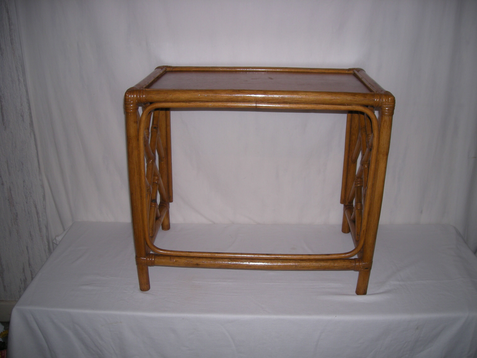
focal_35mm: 35
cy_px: 179
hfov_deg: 52.6
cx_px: 238
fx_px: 482
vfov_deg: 40.7
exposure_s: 1/60
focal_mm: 5.7
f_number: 2.8
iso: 50
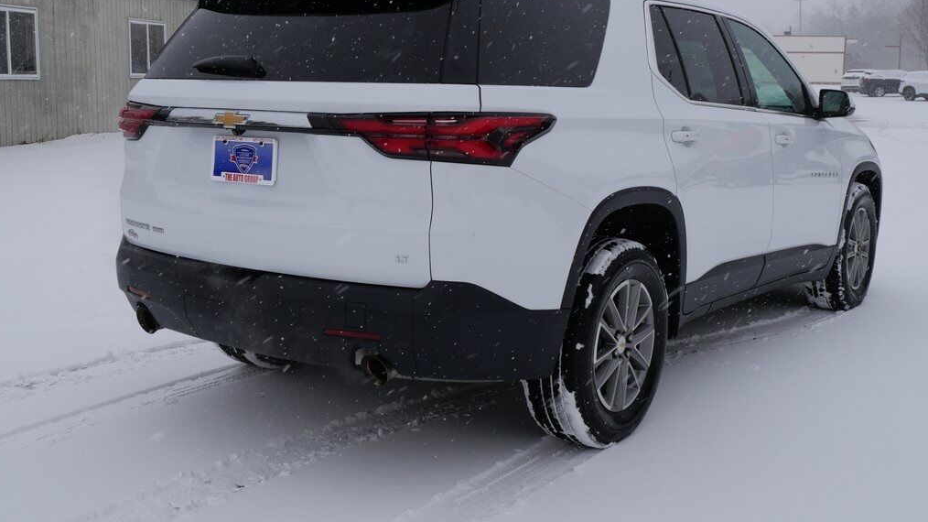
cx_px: 460
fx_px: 1083
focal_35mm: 44
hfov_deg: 46.4
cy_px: 222
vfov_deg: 27.1
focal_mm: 20
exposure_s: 1/250
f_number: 8
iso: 200
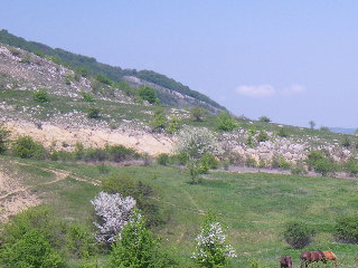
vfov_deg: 16.7
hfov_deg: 22.0
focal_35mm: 85
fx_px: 879
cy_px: 317
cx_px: 378
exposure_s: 1/250
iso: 50
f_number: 4.6
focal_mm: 6.1
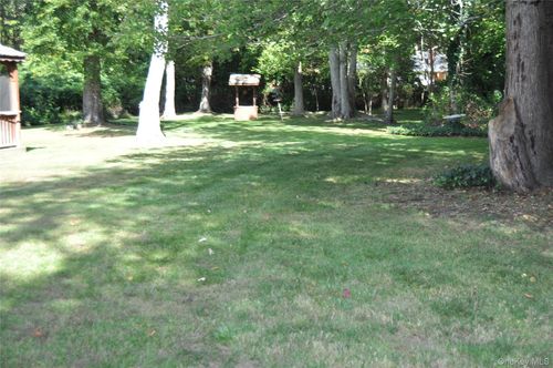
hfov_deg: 46.5
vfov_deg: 31.8
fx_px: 644
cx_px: 276
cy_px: 184
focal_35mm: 42
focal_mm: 28
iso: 200
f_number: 5
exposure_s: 1/200
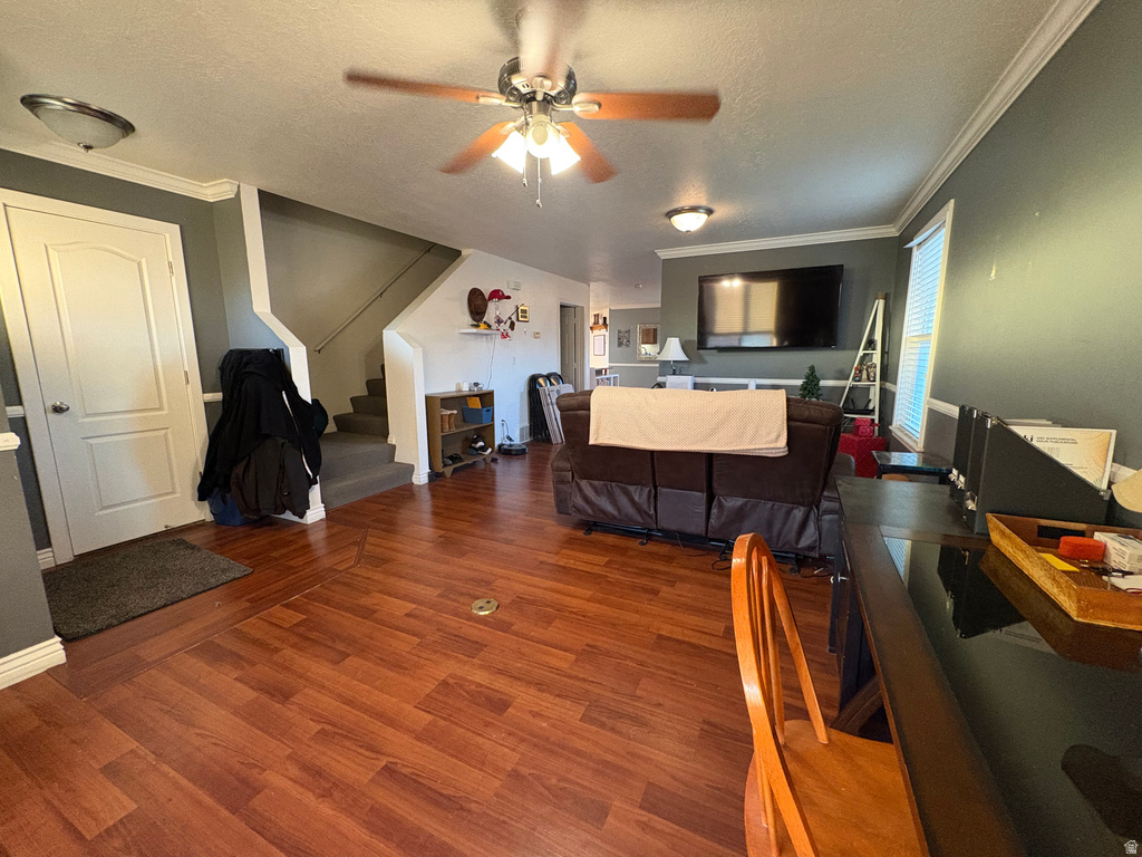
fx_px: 462
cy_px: 428
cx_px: 571
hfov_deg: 102.1
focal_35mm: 14
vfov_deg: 85.7
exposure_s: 1/60
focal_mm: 2.22
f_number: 2.2
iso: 500
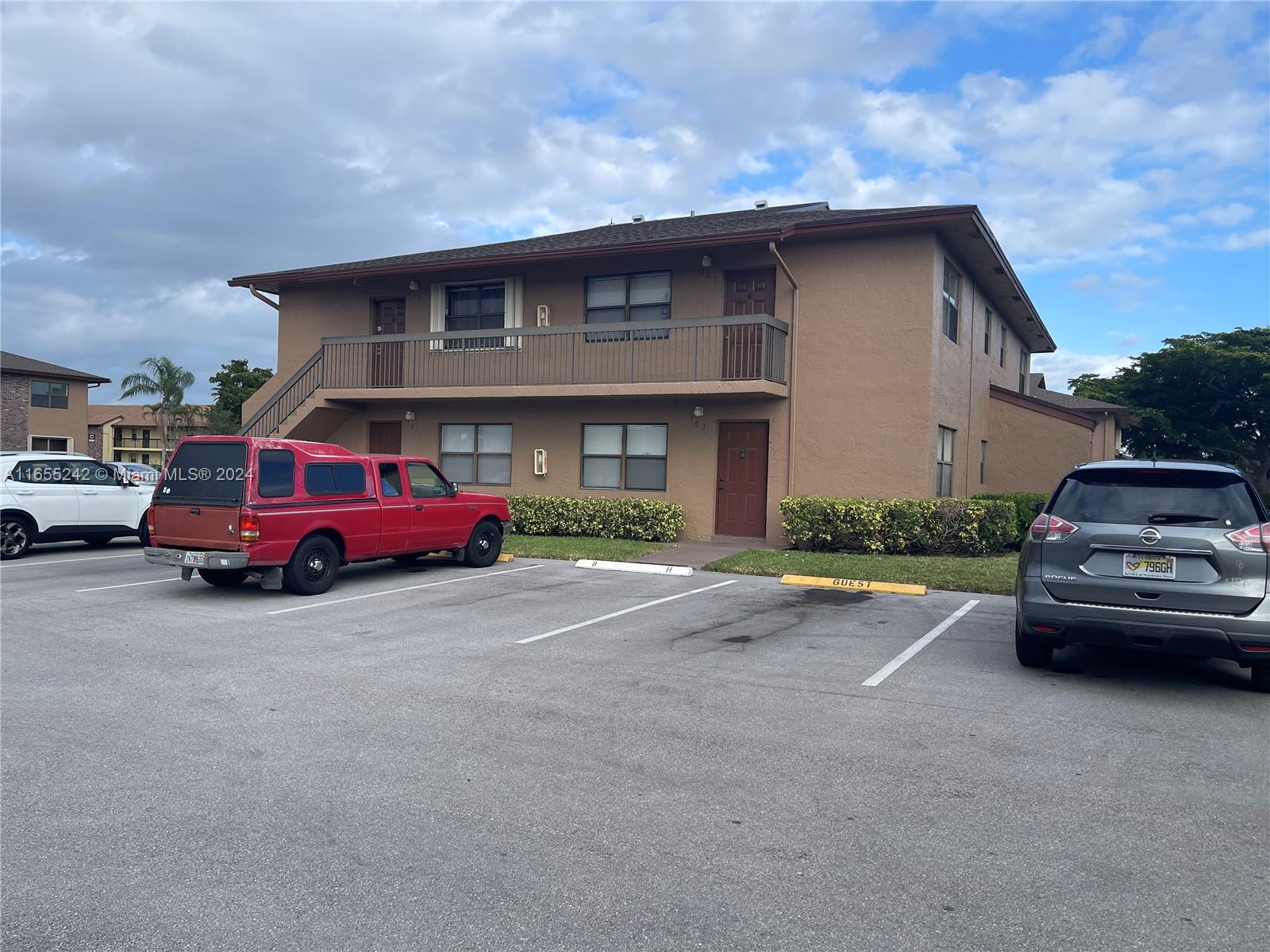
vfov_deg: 53.1
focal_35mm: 26
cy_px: 476
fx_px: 954
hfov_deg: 67.3
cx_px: 635
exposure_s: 1/1883
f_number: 1.6
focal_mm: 5.1
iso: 32
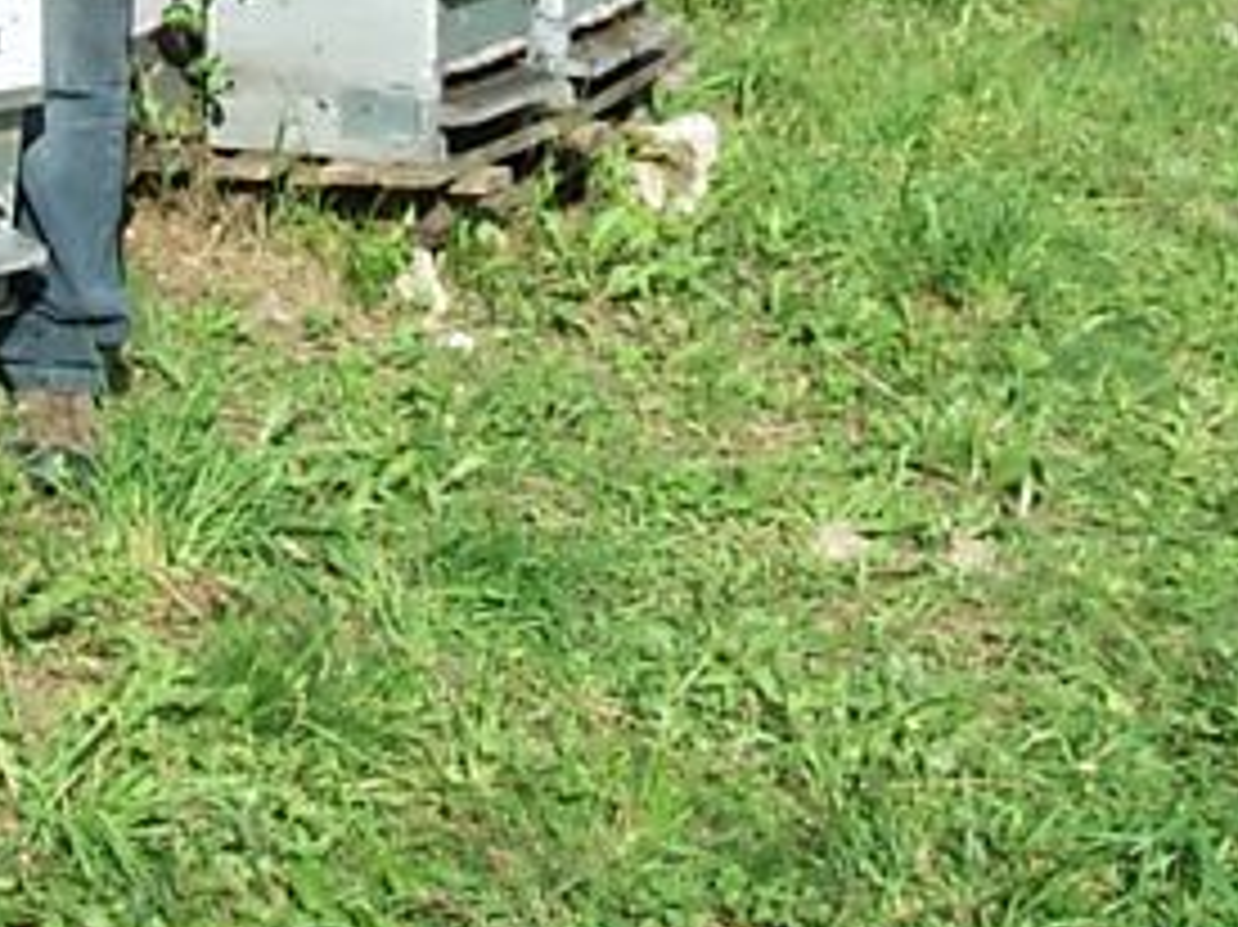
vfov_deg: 15.1
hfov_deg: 20.5
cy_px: -320
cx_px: 18
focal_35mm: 93
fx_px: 3325
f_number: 5.5
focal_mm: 5.7
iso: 80
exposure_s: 1/250
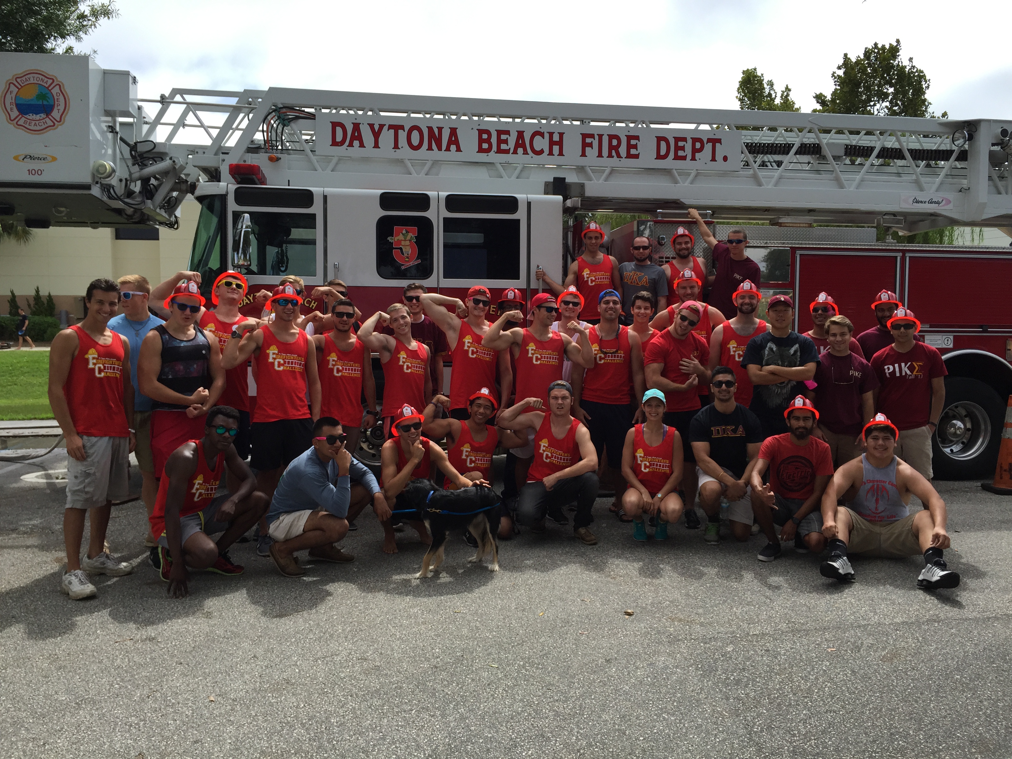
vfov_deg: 48.2
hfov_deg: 61.7
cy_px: 380
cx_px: 506
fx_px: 848
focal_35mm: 29
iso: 32
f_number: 2.2
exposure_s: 1/2083
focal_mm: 4.15
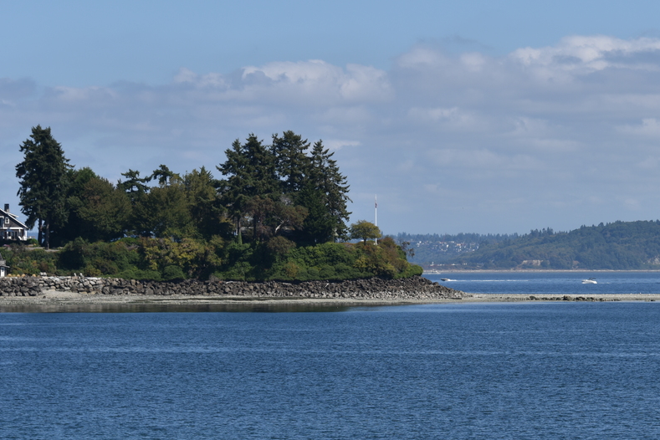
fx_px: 3630
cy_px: 248
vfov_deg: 6.9
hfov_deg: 10.4
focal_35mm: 198
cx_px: 433
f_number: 9
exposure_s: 1/320
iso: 100
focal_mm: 122
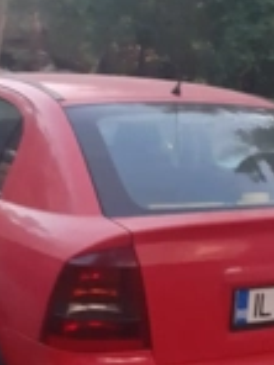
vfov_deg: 26.7
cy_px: 182
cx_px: 170
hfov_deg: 20.1
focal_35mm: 73
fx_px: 770
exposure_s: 1/25
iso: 400
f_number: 1.9
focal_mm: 3.6
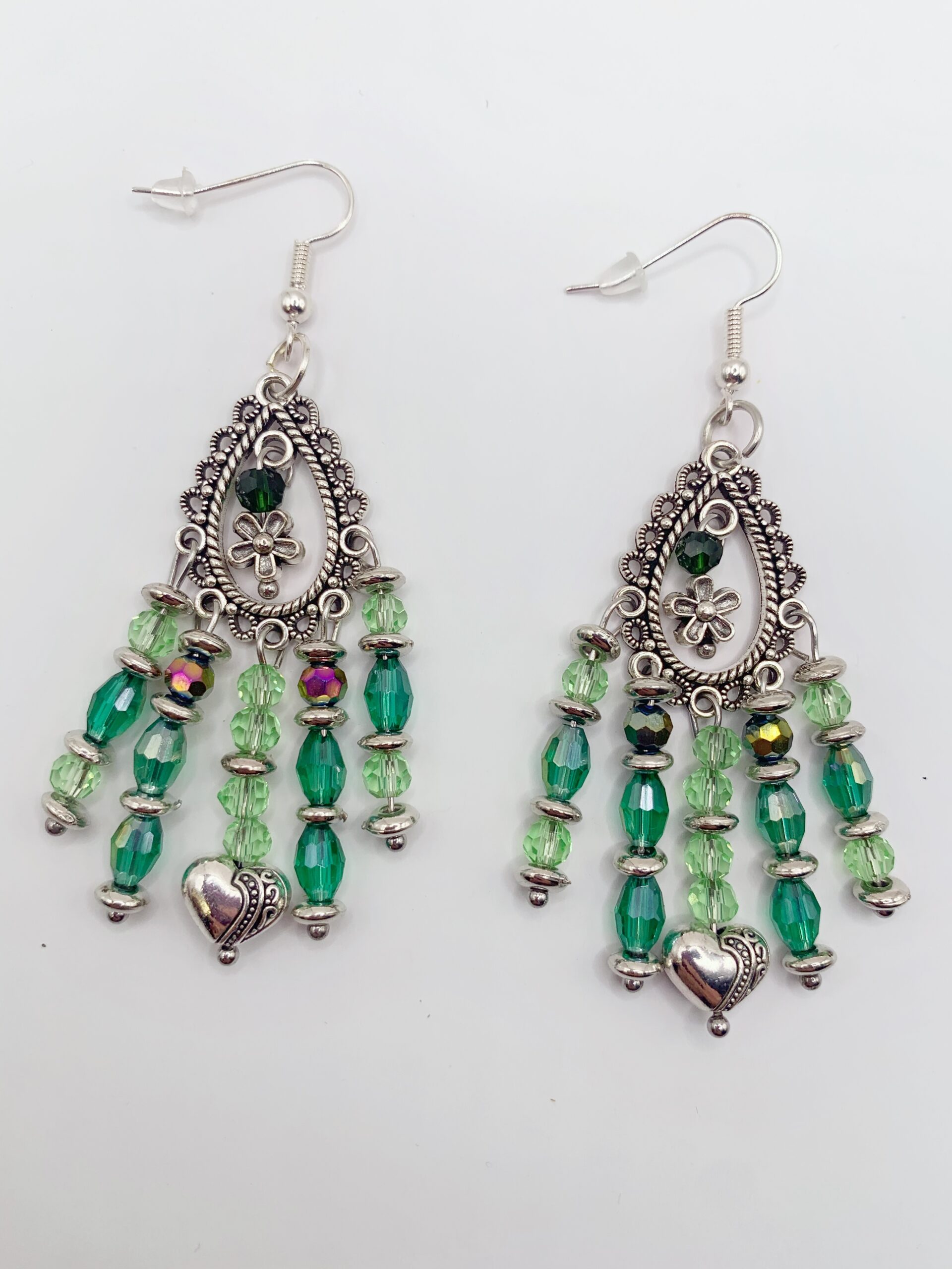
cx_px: 476
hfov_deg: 53.1
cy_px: 634
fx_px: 953
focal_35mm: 26
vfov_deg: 67.3
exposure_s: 1/540
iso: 25
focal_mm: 4.25
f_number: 1.8
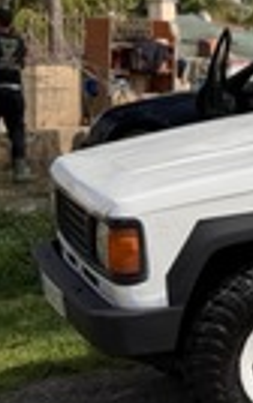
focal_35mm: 137
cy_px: 135
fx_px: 1508
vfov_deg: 15.2
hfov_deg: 9.0
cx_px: 518
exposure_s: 1/6410
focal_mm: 6.76
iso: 64
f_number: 1.78
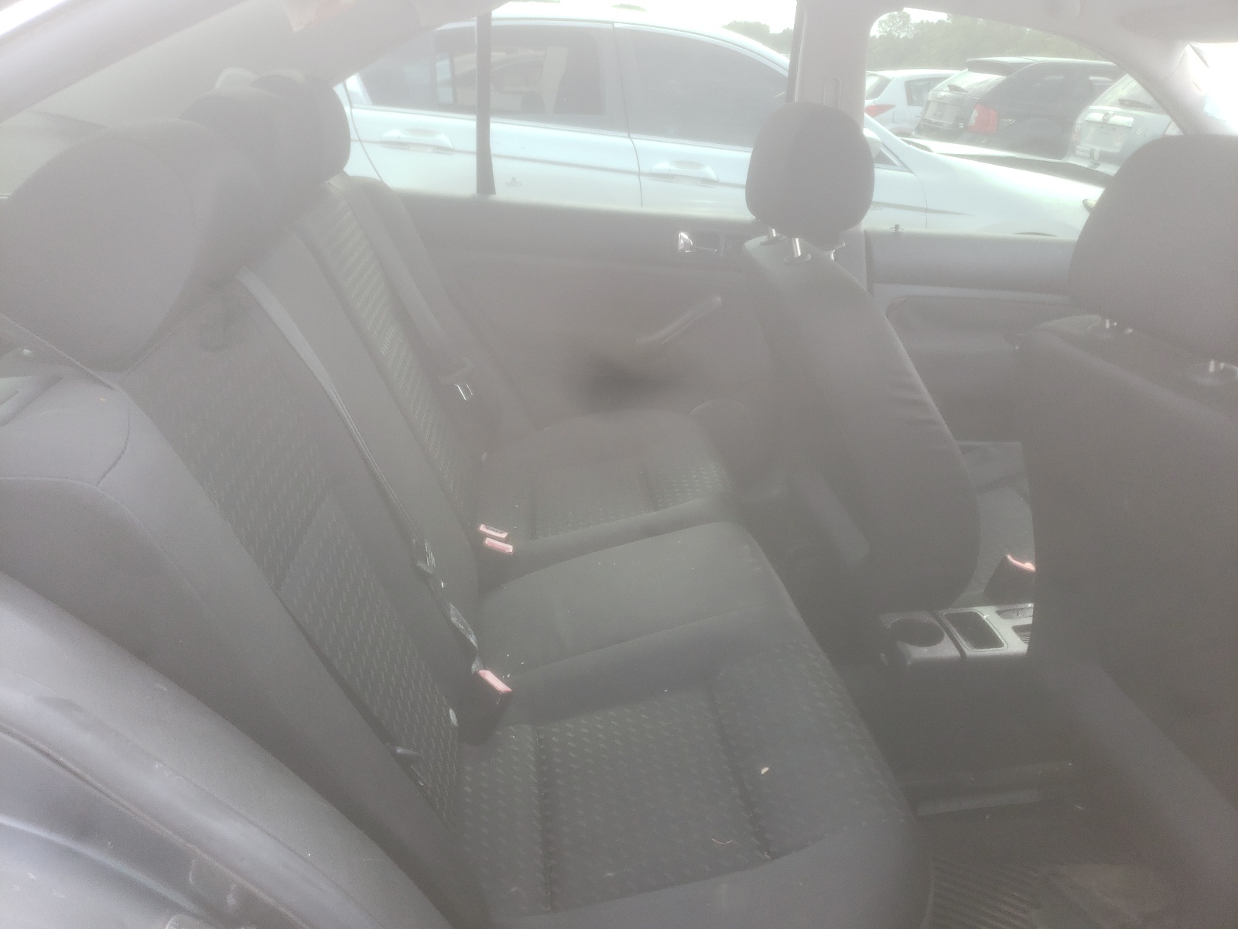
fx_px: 930
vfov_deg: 53.1
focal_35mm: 26
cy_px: 464
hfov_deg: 67.3
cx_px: 619
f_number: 1.5
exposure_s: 1/152
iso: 50
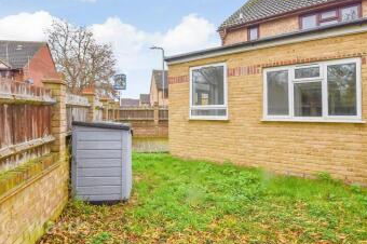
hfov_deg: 81.1
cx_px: 169
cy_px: 109
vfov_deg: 59.2
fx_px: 214
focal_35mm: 21
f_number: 8
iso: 320
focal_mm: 10
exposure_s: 1/100
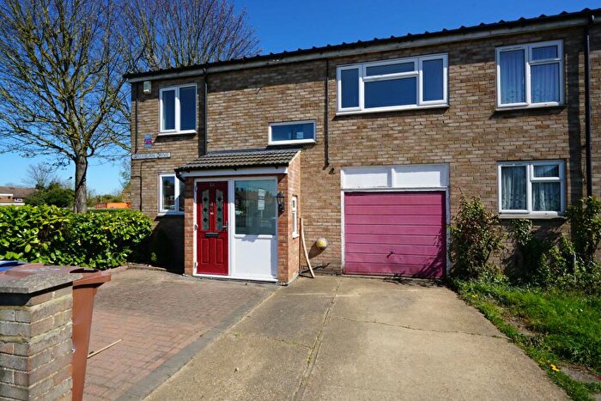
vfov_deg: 73.8
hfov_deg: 96.7
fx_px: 267
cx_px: 300
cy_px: 200
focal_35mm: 16
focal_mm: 16
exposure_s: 1/100
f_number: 14
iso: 100
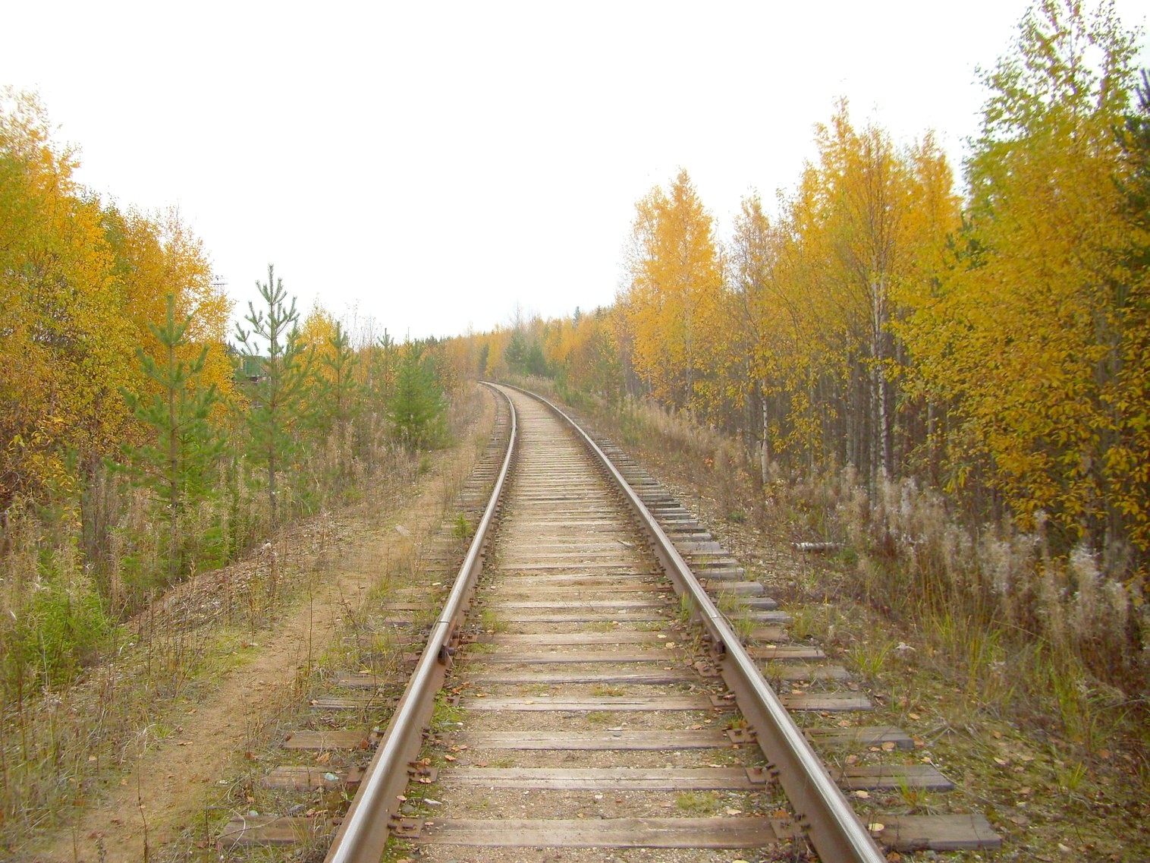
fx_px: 1130
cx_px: 575
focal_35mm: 34
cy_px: 432
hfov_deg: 54.0
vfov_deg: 41.8
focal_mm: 5.7
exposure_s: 1/250
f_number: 2.9
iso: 80
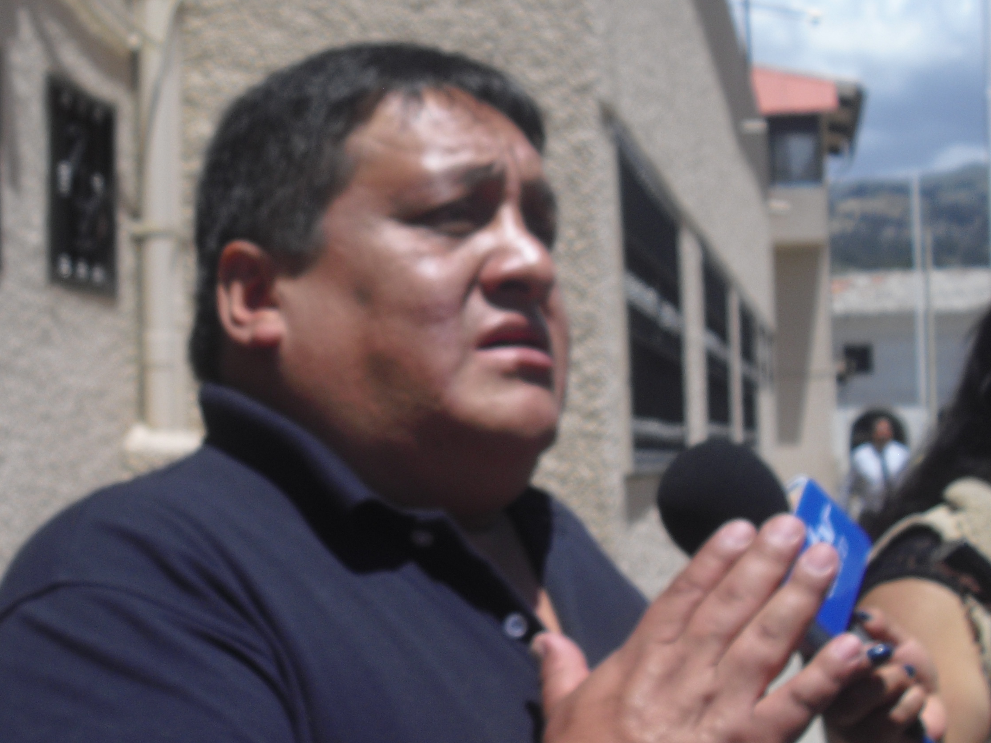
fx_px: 1689
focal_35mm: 59
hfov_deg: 32.3
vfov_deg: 24.8
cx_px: 305
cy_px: 346
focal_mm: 6.3
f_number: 7.8
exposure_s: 1/160
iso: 64
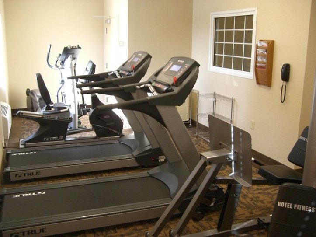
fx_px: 347
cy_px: 118
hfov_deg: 49.0
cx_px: 158
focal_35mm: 38
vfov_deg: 37.7
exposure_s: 1/100
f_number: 2.7
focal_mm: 6.2
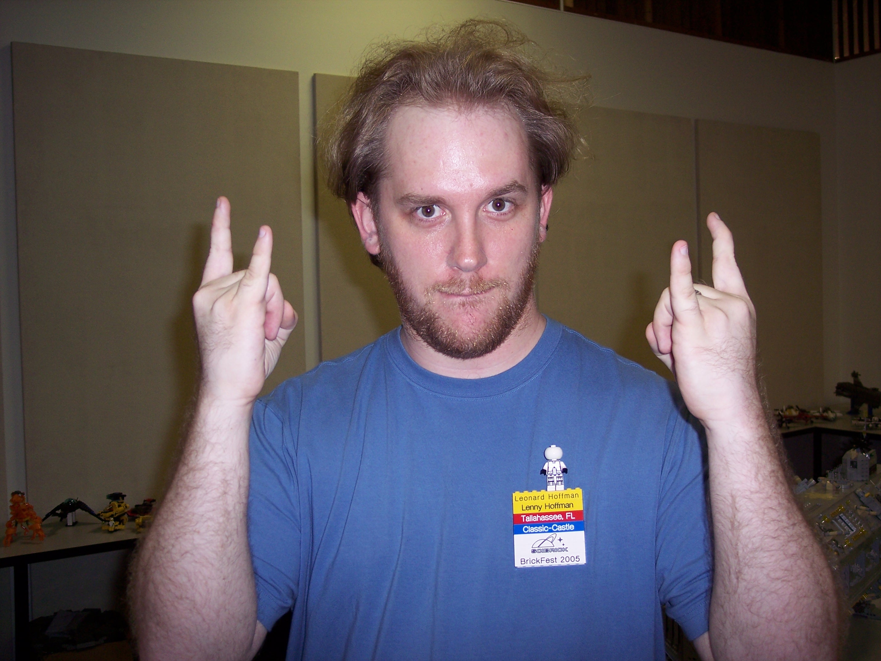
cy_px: 330
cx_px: 440
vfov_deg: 36.8
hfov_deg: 47.9
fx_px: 993
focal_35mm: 39
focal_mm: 8
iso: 100
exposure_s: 1/60
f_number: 2.8
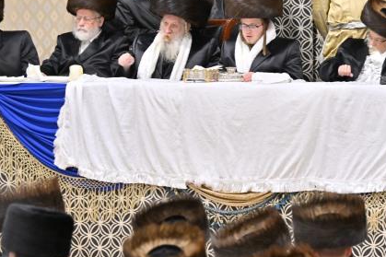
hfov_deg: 7.6
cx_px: 322
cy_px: 35
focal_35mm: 269
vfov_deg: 5.1
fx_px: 2883
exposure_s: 1/200
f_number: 2.8
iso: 500
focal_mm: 110
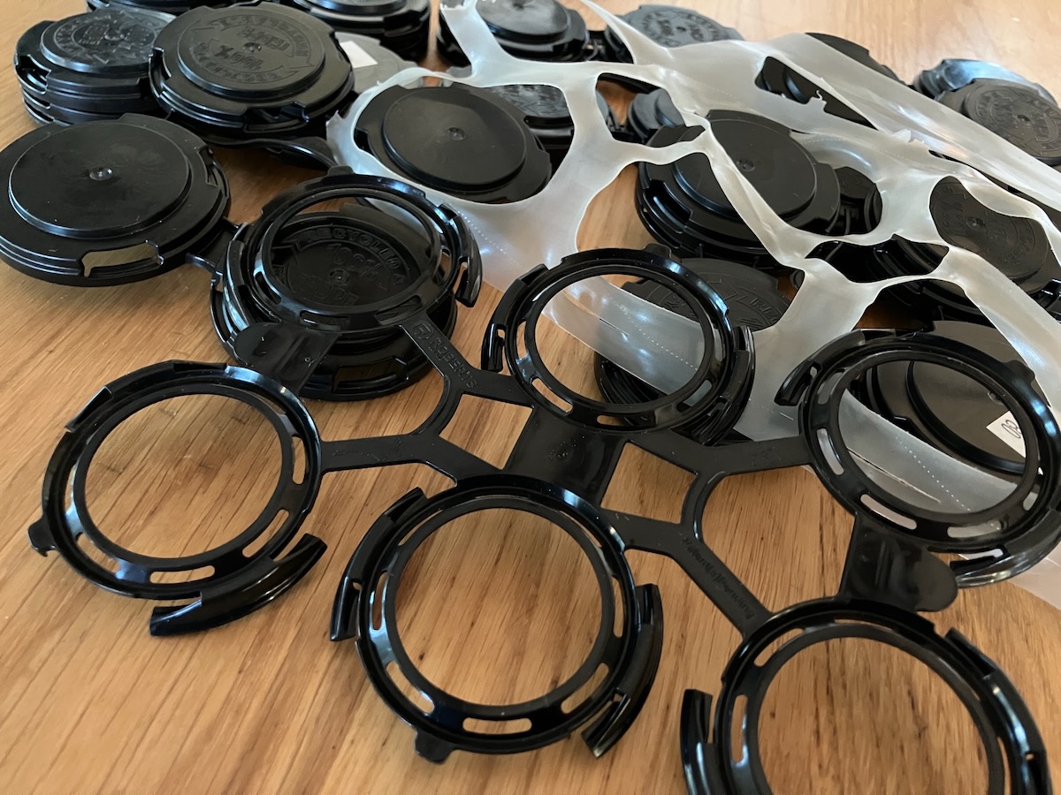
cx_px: 530
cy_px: 398
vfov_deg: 49.7
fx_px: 858
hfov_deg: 63.4
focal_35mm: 28
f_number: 1.8
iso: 640
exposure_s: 1/23
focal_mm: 3.99
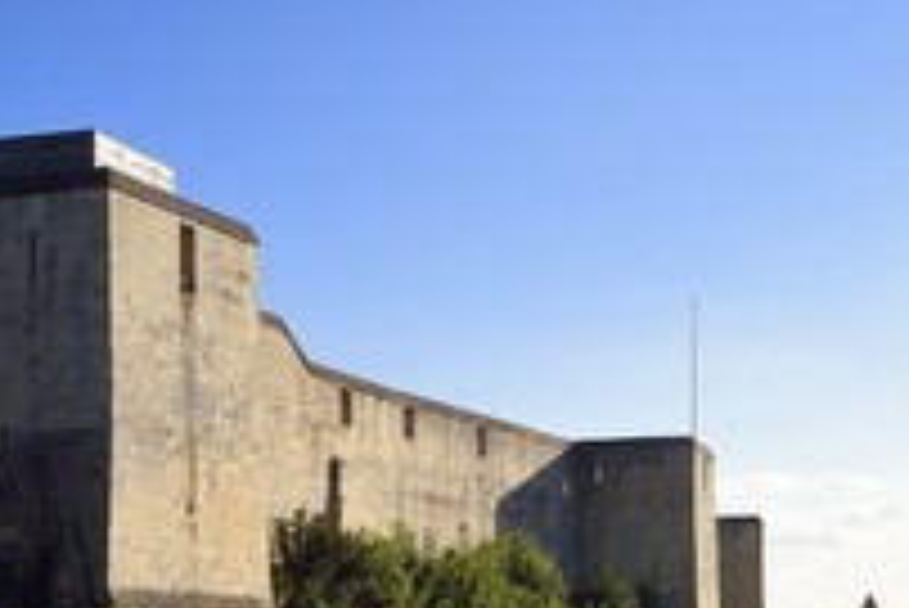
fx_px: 1996
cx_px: 500
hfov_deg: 25.6
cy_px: 617
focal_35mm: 79
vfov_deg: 16.9
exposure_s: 1/250
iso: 200
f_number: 13
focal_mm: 38
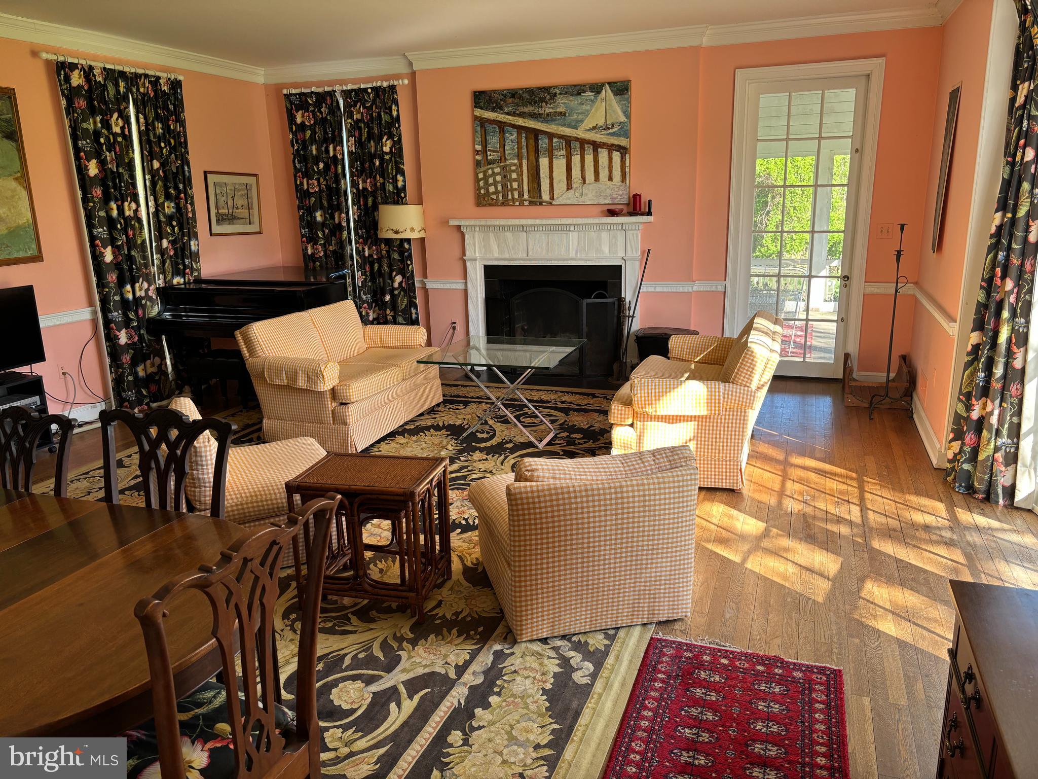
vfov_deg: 53.1
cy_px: 390
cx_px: 519
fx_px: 780
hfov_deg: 67.3
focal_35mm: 26
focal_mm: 5.96
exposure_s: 1/121
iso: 80
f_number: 1.6
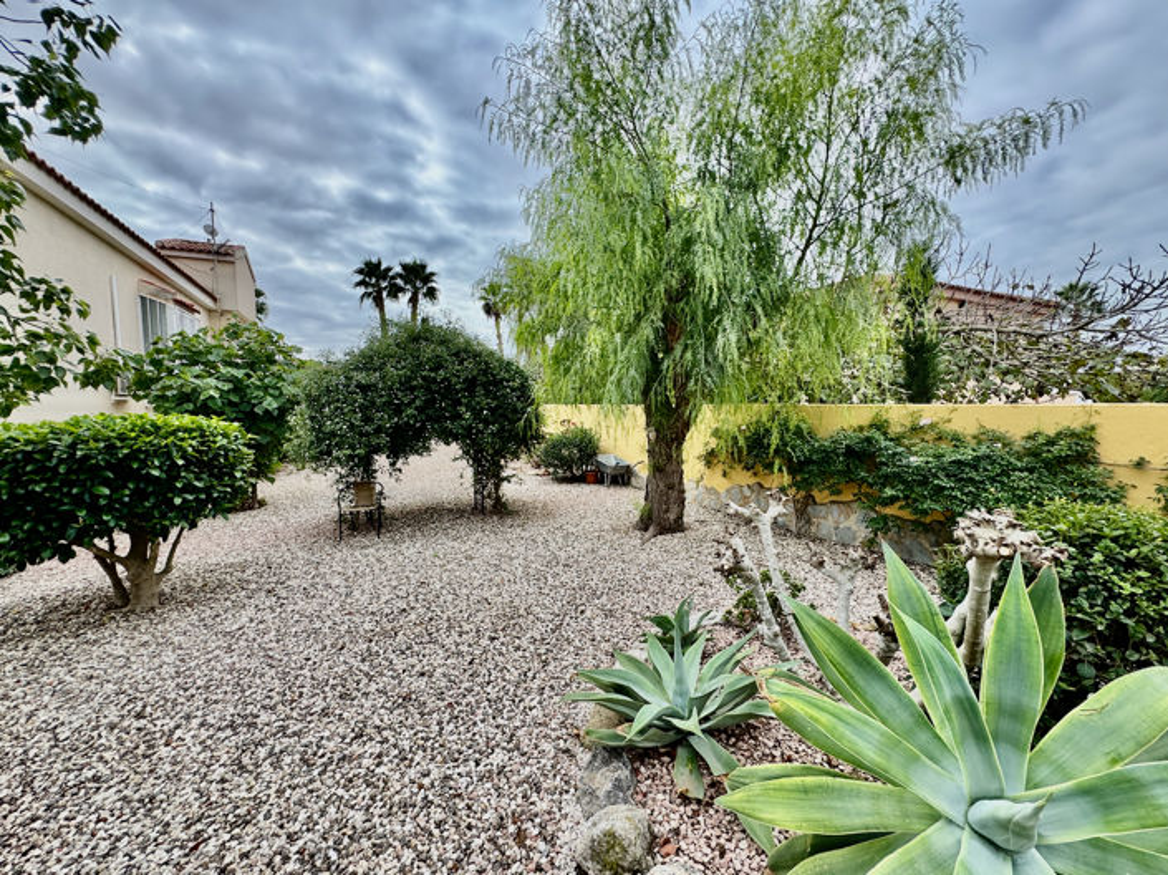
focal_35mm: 14
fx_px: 472
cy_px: 438
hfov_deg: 102.1
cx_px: 584
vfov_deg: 85.6
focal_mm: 2.22
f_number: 2.2
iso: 40
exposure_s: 1/525
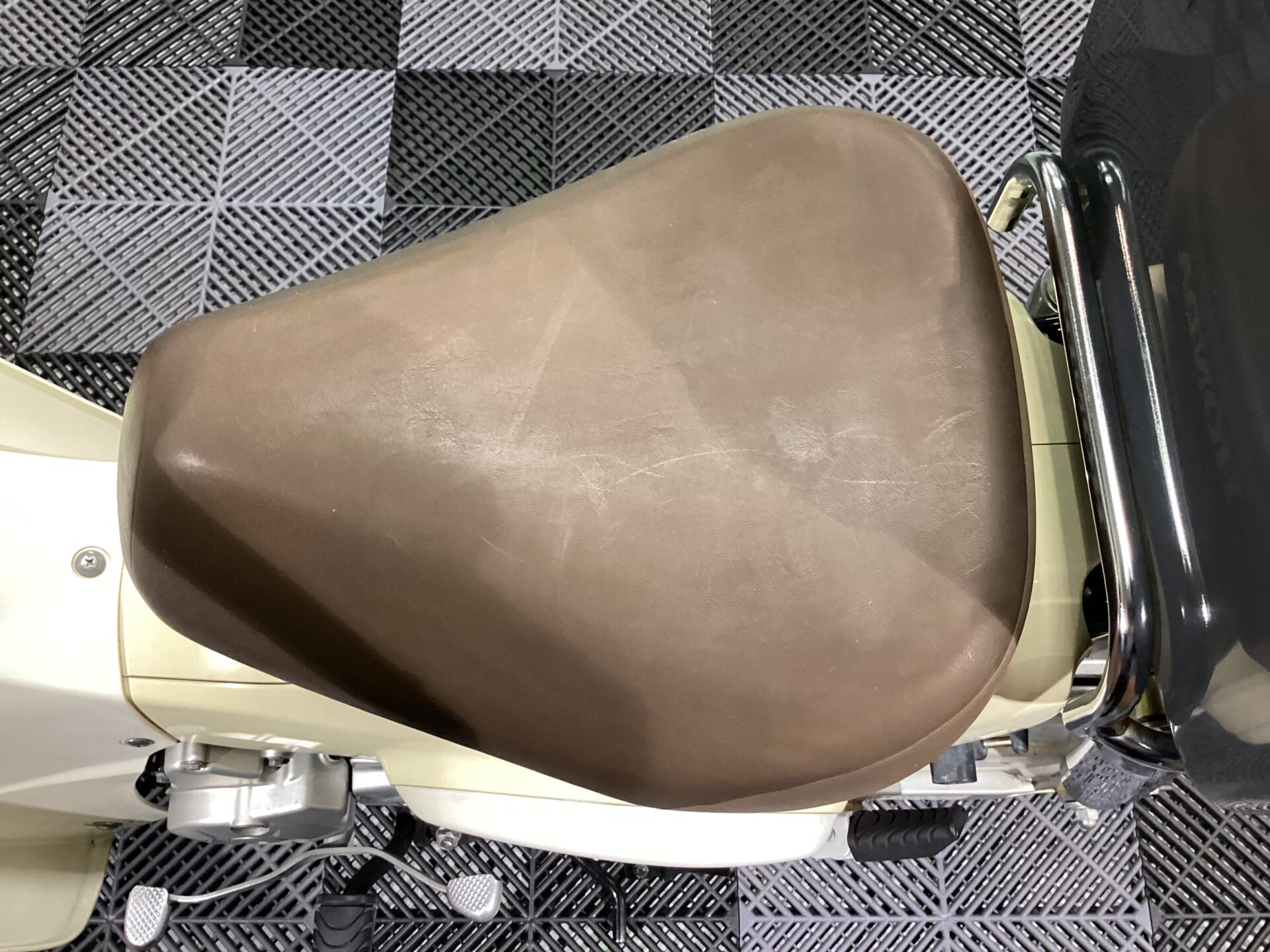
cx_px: 635
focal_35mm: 31
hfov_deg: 58.4
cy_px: 476
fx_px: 1137
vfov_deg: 45.4
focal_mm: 3.3
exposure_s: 1/40
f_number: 2.4
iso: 320
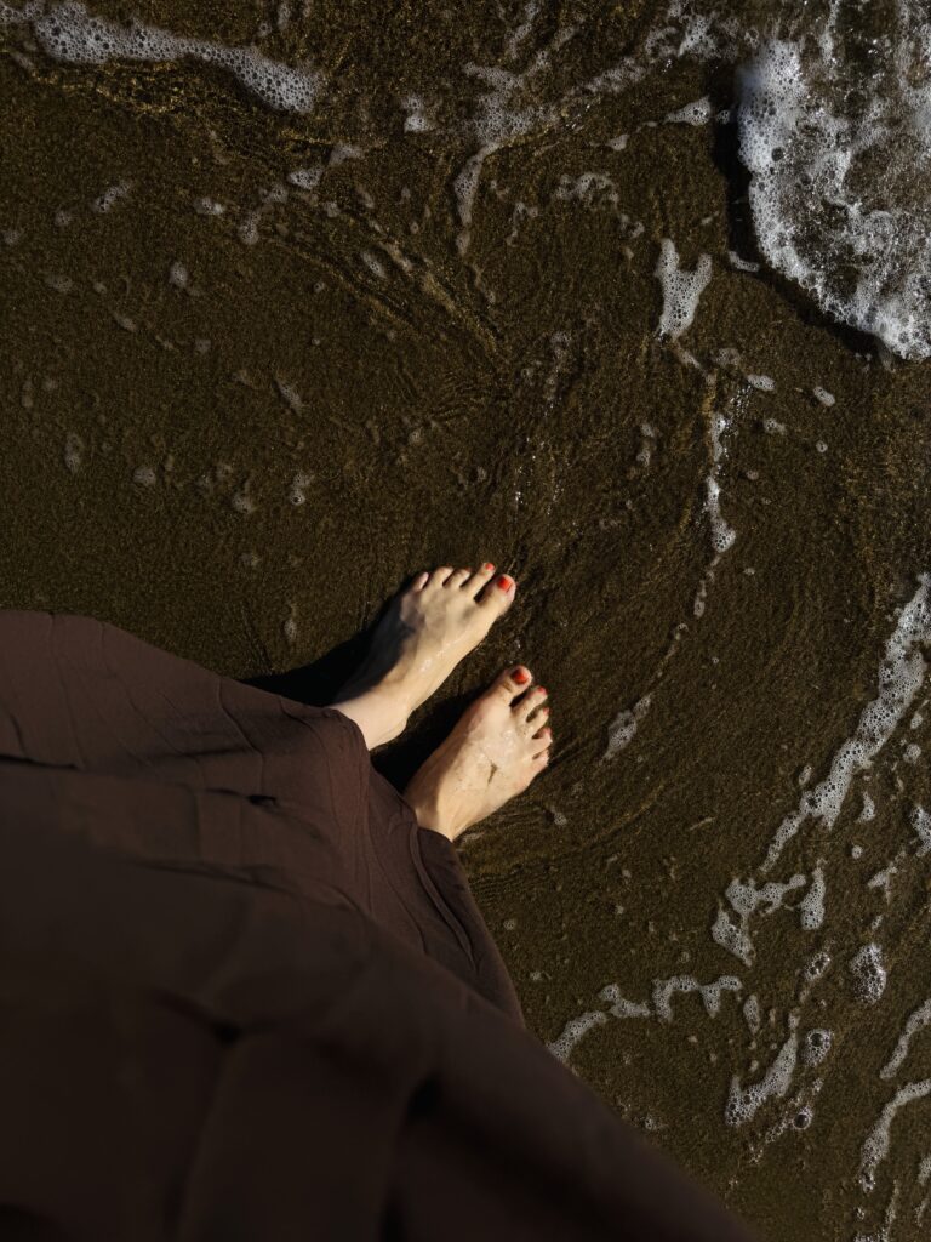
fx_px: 861
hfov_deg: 56.8
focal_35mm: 24
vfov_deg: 71.6
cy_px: 621
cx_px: 466
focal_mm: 6.76
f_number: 1.78
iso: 64
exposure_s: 1/15152
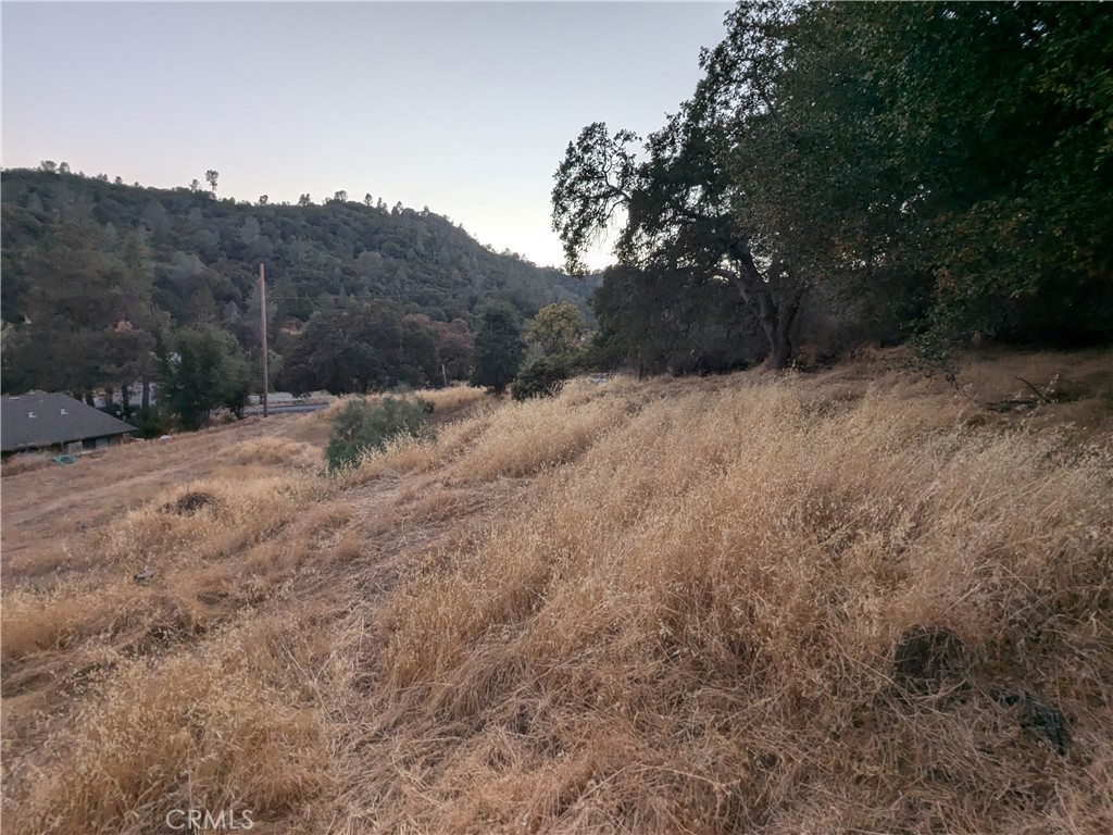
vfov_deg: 78.1
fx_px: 514
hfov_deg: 94.5
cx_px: 556
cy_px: 418
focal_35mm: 16
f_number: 2.2
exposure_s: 1/87
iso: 108
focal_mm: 2.22
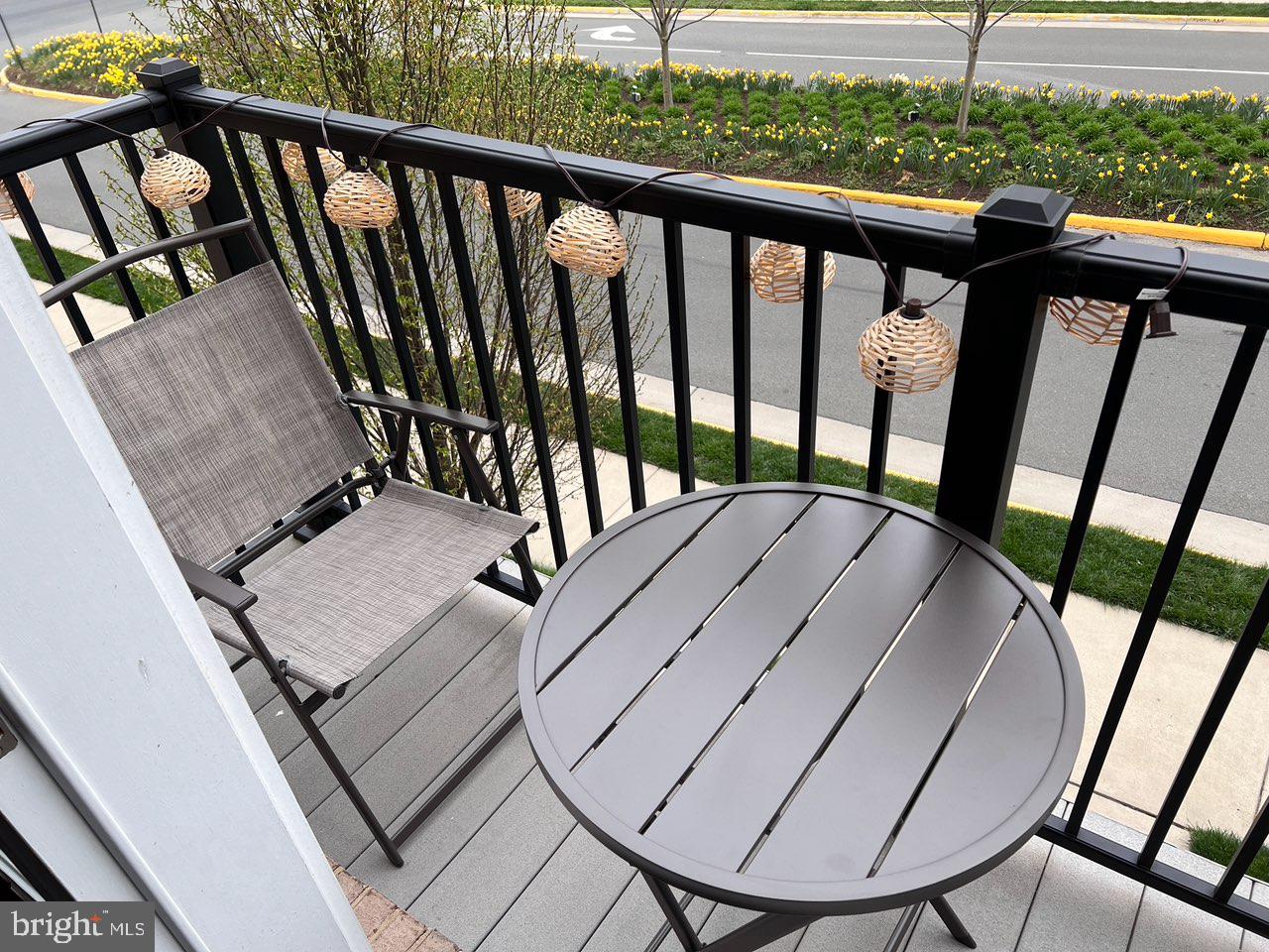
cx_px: 634
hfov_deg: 67.3
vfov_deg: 53.1
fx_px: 953
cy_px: 476
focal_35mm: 26
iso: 50
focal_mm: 5.7
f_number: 1.5
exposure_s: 1/932
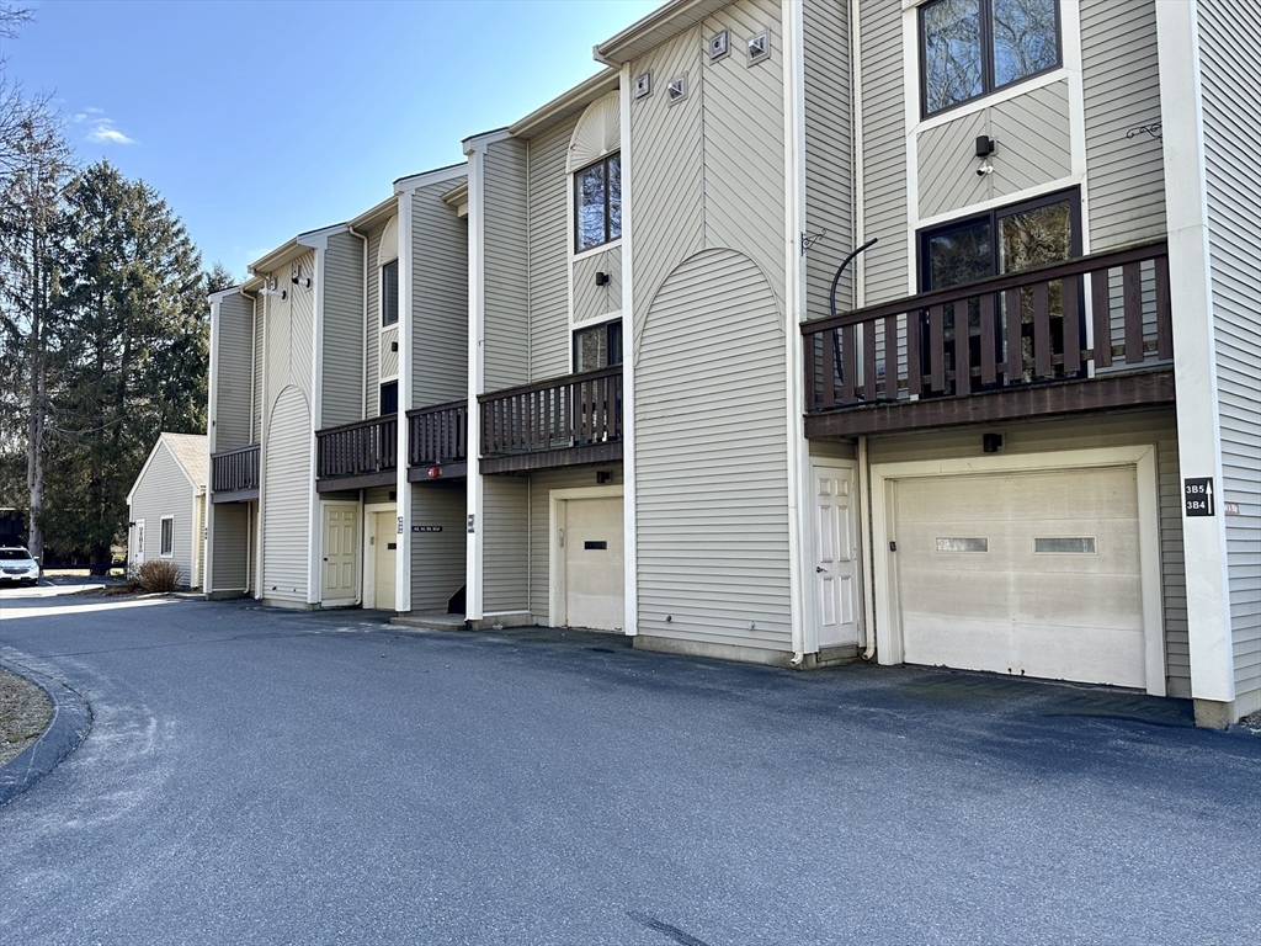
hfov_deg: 71.6
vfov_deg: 56.8
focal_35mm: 24
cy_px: 473
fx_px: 874
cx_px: 630
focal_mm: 6.86
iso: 80
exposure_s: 1/935
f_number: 1.78
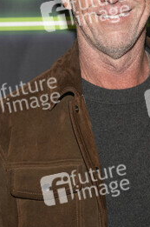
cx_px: 110
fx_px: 828
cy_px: 55
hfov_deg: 10.3
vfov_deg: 15.5
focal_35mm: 132
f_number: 5.6
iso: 800
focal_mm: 86
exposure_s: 1/200
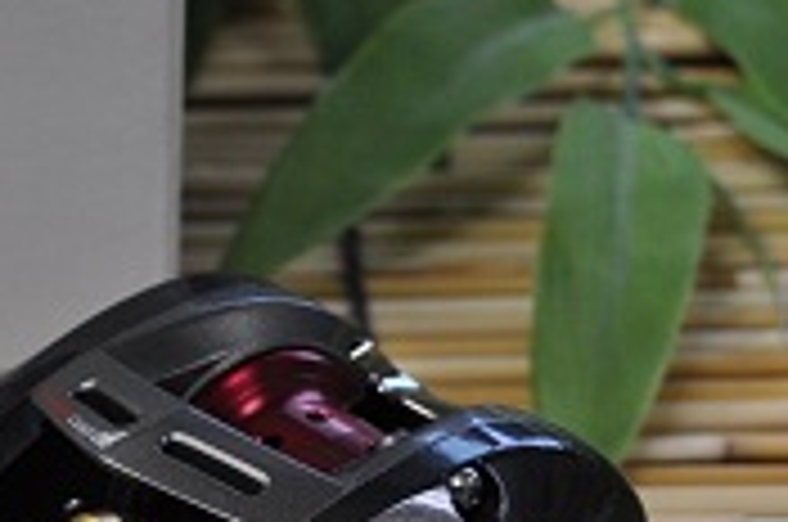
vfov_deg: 7.7
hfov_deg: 11.6
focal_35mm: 177
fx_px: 3867
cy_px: 644
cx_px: 95
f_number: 4.8
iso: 560
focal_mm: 32
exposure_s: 1/60
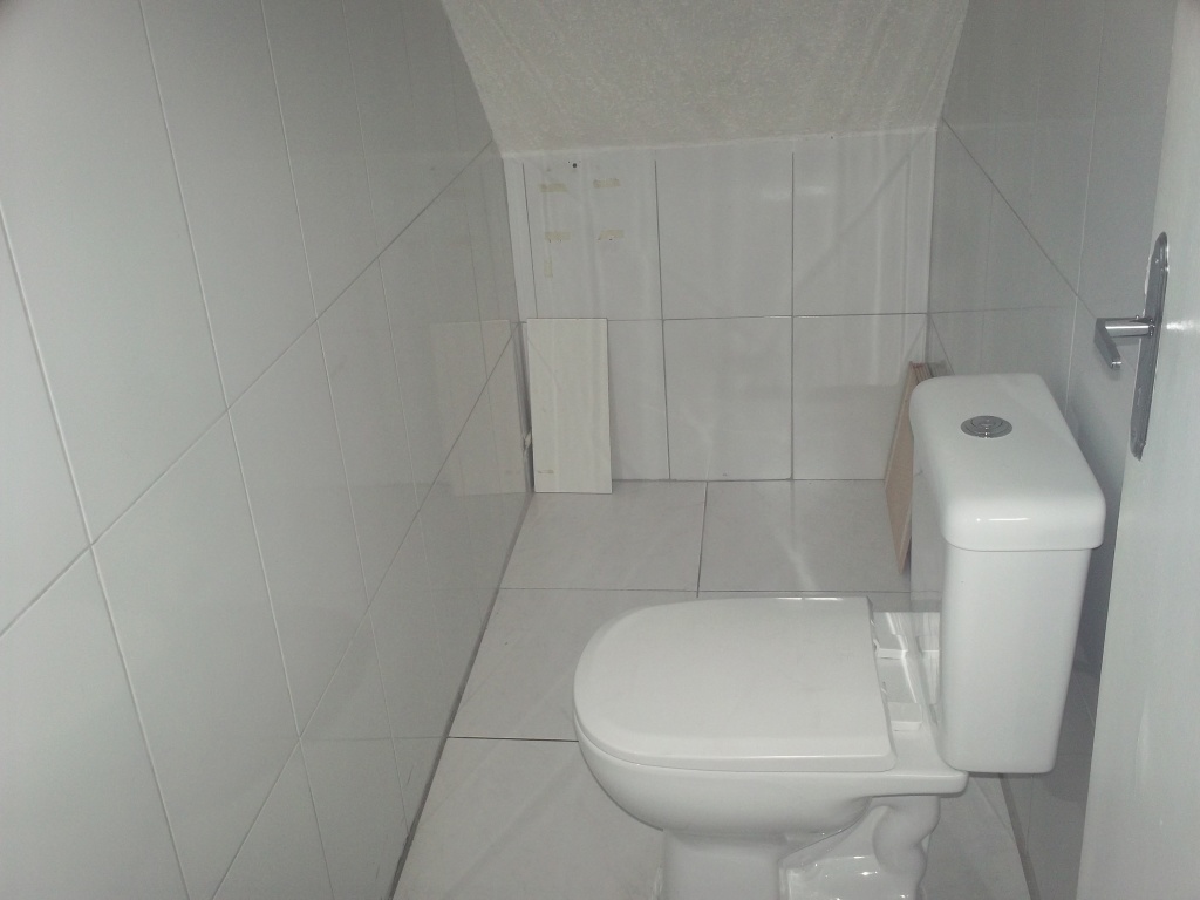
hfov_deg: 49.0
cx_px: 600
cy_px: 450
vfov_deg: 37.7
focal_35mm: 38
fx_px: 1317
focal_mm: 6.3
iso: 160
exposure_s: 1/60
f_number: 4.5
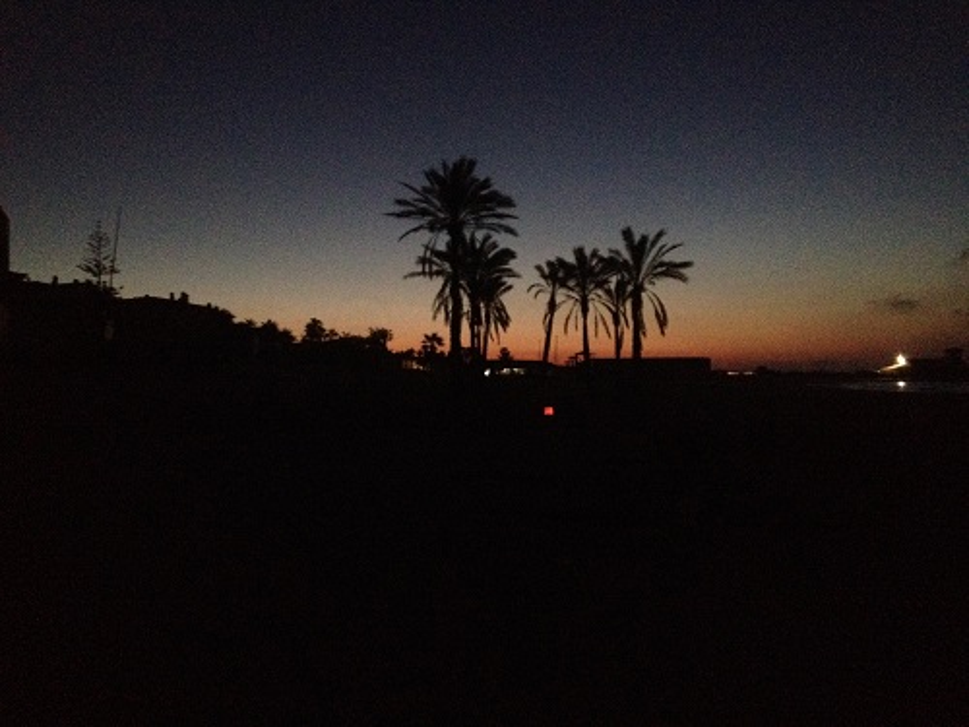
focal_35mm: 35
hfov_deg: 52.6
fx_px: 980
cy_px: 364
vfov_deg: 40.7
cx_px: 484
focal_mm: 4.28
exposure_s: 1/15
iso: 800
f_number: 2.4
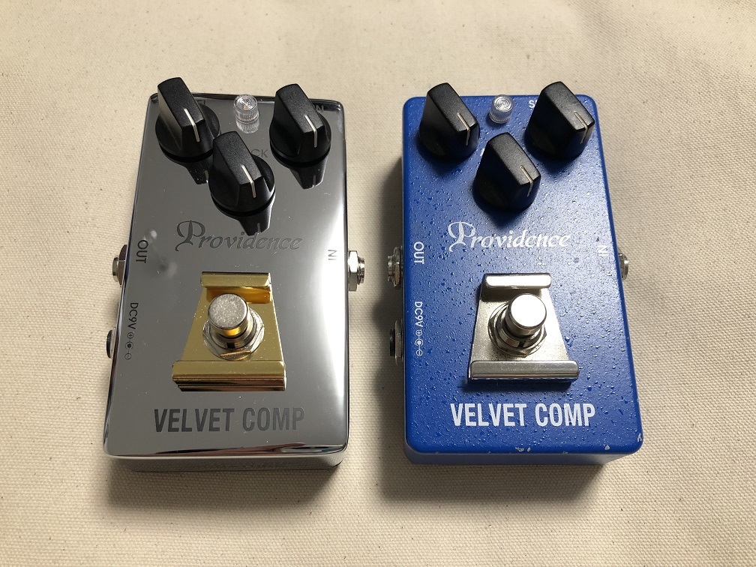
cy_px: 284
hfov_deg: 63.4
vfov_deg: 49.7
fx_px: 612
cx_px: 378
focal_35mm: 28
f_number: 1.8
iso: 40
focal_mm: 4
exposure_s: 1/33
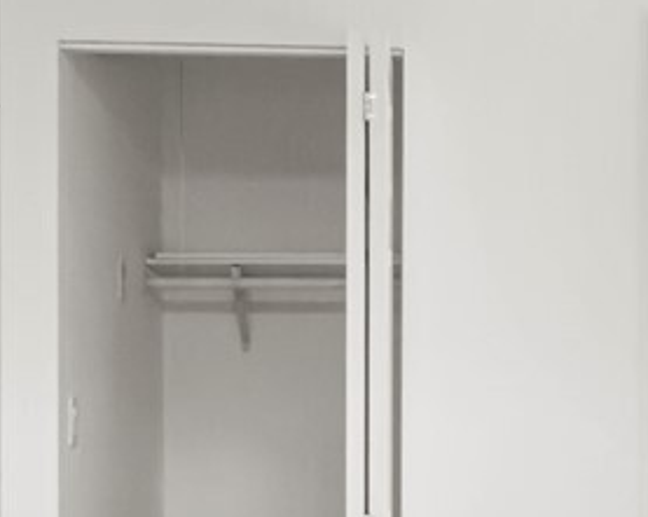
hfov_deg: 23.9
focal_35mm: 79
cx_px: 487
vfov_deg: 18.6
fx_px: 1513
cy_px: 566
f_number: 2.2
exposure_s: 1/30
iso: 80
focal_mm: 2.22
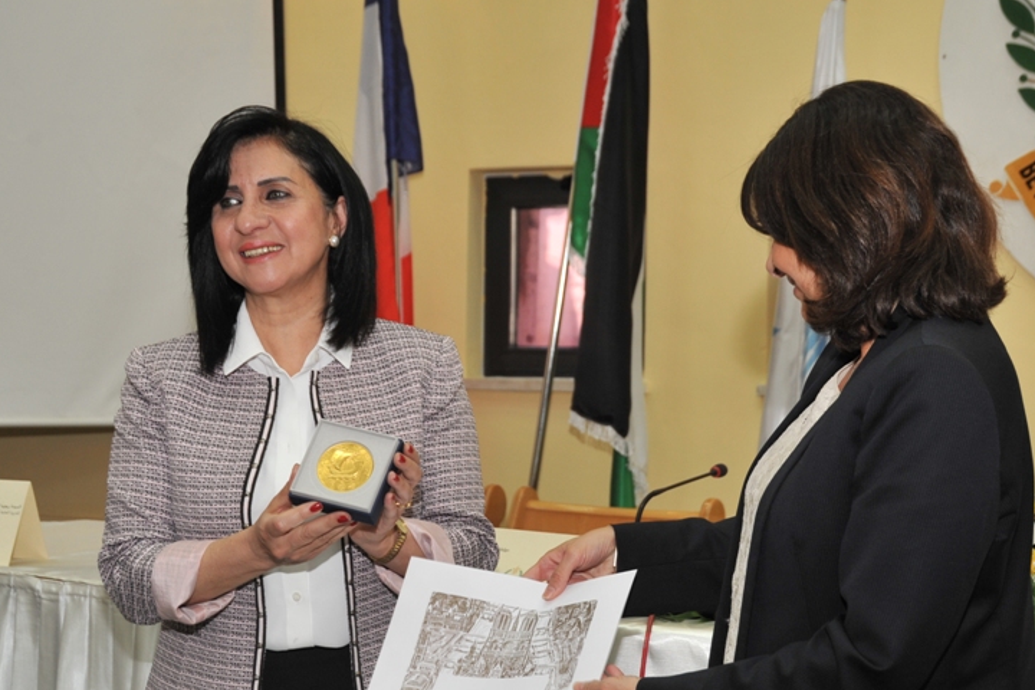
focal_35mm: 64
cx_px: 579
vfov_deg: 21.2
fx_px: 1840
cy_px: 457
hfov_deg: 31.4
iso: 640
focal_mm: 45
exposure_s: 1/60
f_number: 6.3
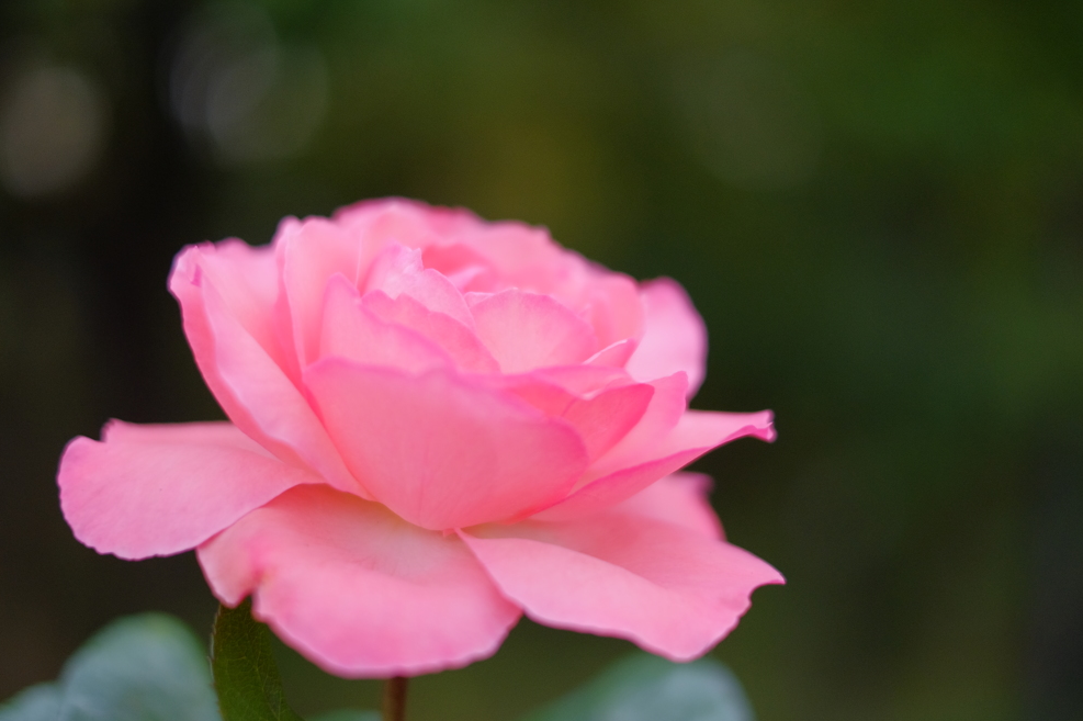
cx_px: 526
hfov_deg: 36.3
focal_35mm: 55
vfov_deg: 24.6
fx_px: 1654
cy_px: 365
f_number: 1.4
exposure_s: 1/1600
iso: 400
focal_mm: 35
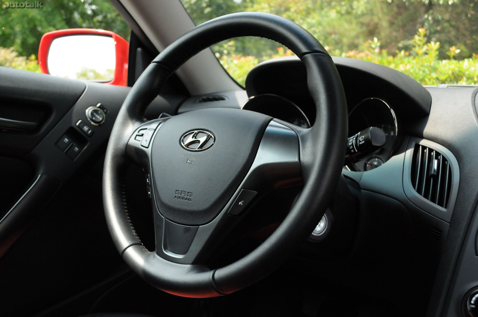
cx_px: 239
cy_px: 158
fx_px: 477
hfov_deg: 53.2
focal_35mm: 36
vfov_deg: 36.8
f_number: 5.6
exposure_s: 1/800
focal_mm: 24
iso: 2000
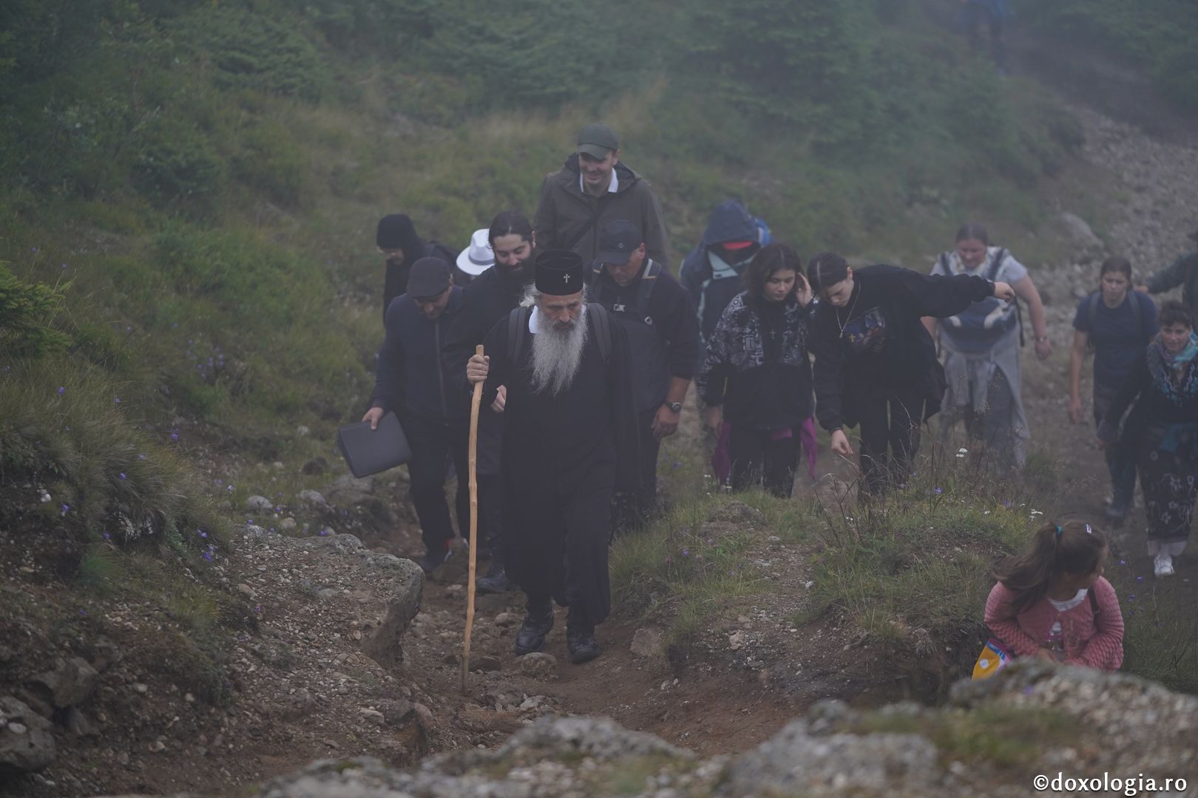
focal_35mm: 122
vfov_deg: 11.2
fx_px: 4060
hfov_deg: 16.8
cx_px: 599
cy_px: 399
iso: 640
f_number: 2.8
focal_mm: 122
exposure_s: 1/640
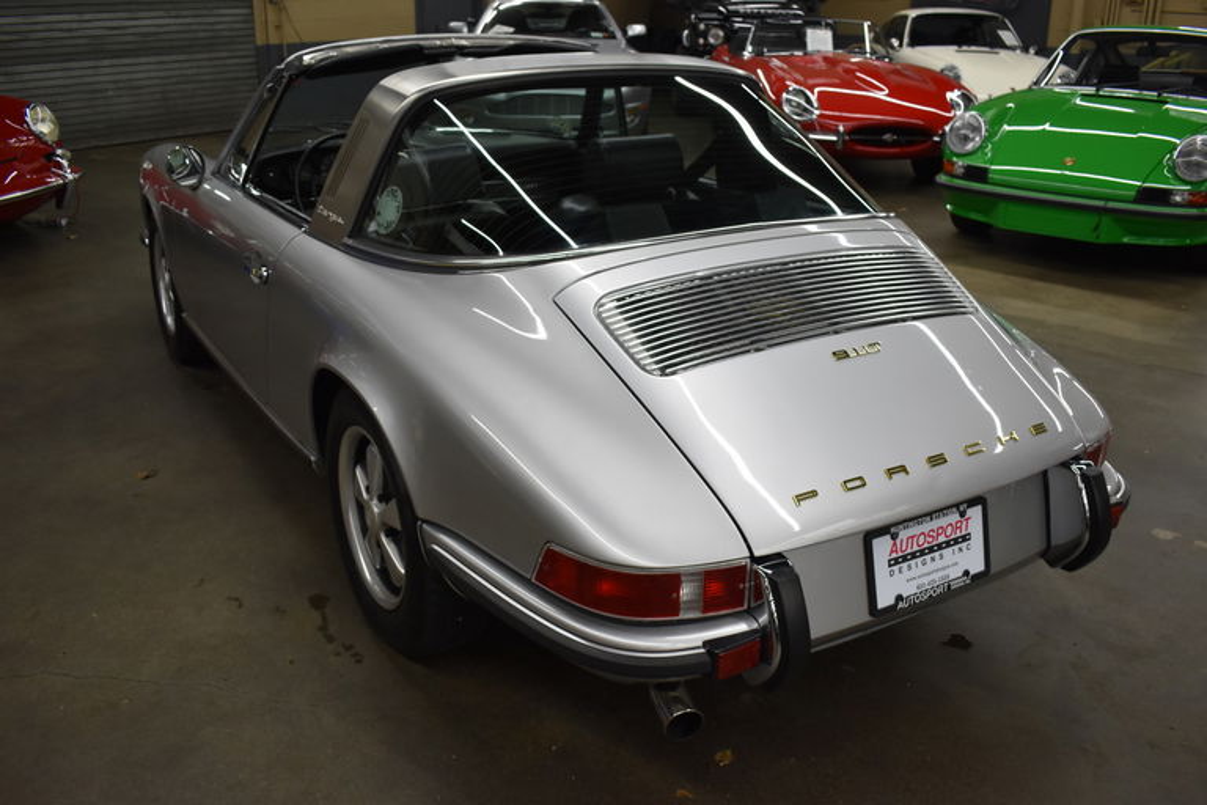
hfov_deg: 59.5
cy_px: 402
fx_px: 1056
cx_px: 604
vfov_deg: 41.7
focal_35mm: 32
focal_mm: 21
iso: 800
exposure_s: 1/200
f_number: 3.8
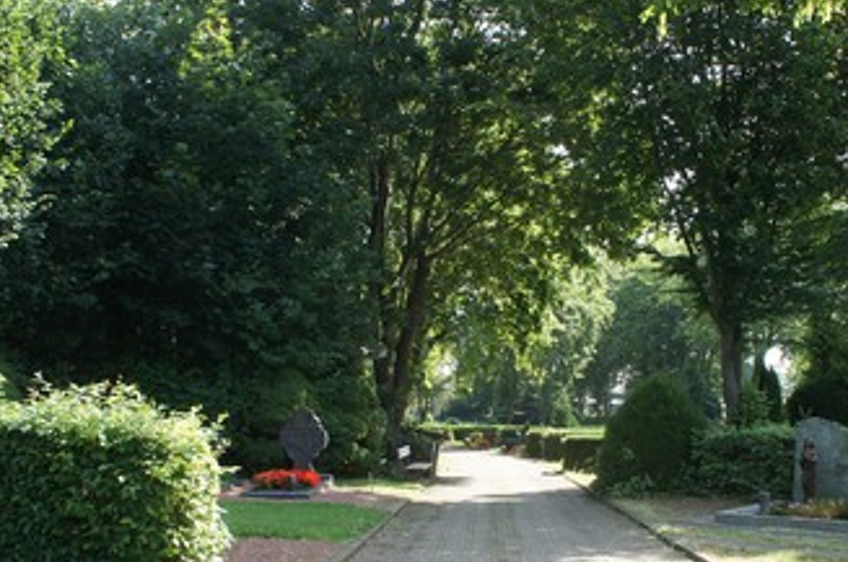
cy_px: 360
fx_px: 894
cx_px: 508
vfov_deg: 34.7
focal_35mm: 38
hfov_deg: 50.4
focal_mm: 18
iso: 500
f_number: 6.3
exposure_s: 1/250
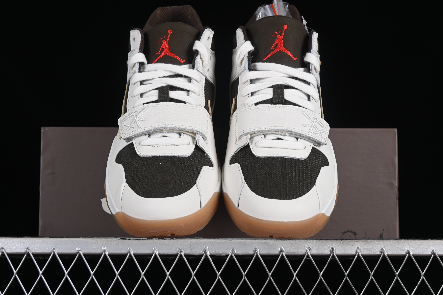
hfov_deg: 27.0
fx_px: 923
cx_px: 222
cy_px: 148
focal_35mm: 75
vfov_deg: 18.2
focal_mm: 50
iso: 160
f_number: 8
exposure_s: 1/80
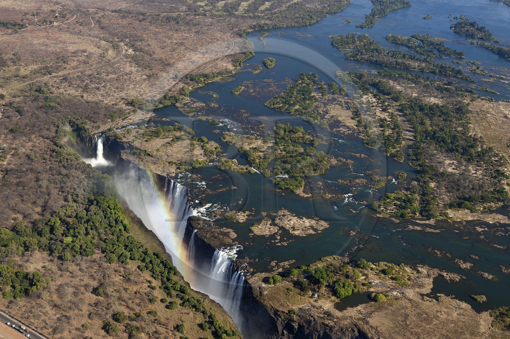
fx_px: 453
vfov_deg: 41.0
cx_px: 255
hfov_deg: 58.8
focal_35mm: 32
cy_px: 170
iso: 400
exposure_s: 1/1000
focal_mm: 32
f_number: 7.1
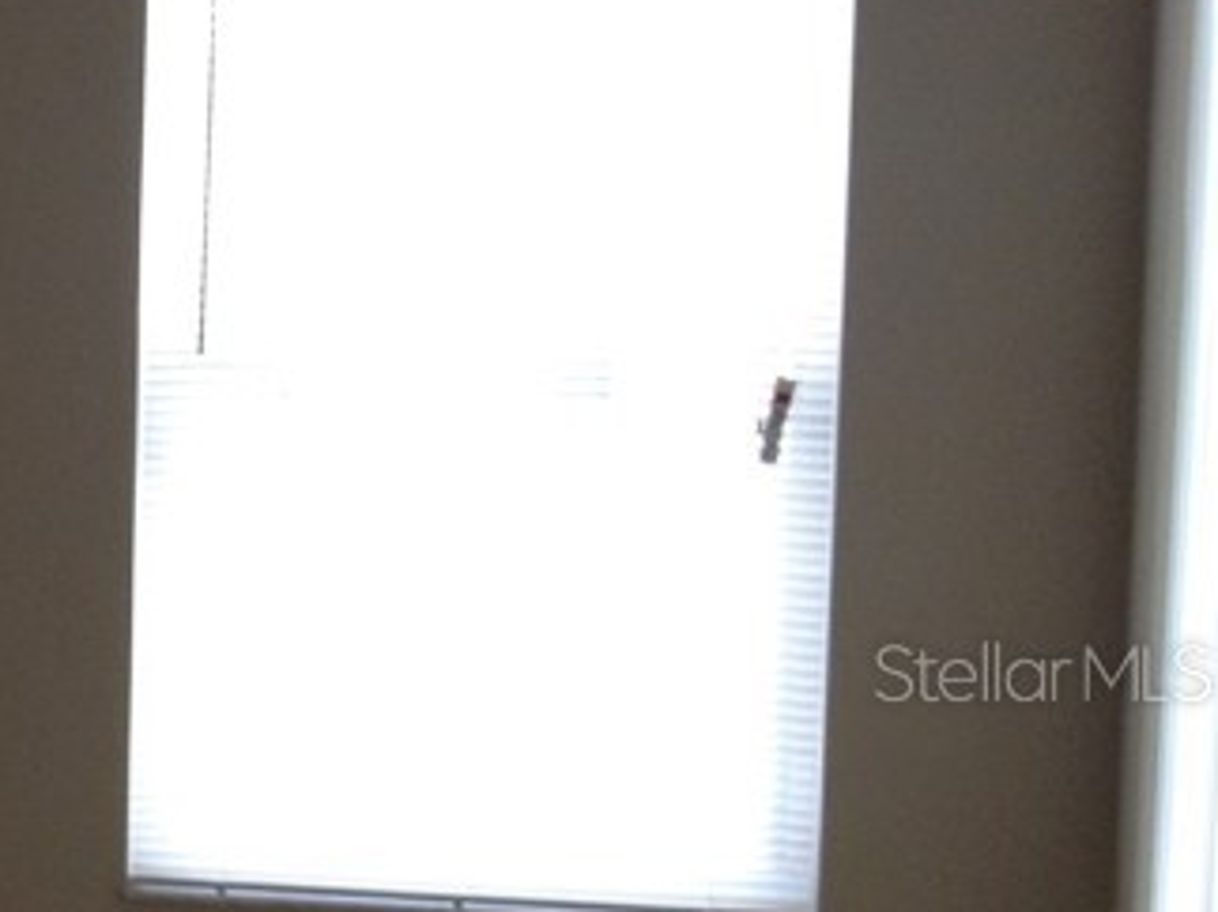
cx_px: -701
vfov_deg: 13.3
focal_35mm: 111
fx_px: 3904
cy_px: 671
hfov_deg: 16.0
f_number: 2.4
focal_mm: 4.28
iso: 50
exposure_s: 1/60
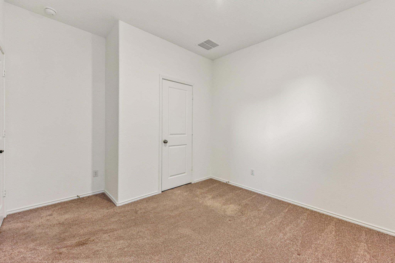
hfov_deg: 100.4
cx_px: 198
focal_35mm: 15
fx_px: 165
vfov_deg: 77.3
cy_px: 132
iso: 560
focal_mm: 15
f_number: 8
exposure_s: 1/15
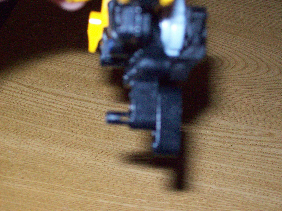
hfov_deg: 27.8
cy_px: 106
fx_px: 570
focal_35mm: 70
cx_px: 141
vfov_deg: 21.0
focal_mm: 11.6
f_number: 3.8
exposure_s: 1/194
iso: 400
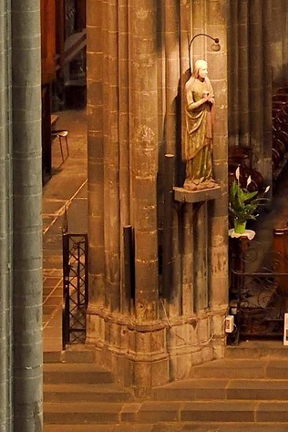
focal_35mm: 243
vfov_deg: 8.1
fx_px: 2916
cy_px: -424
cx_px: 617
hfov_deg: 5.5
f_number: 7.1
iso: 1600
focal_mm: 48
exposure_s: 1/6
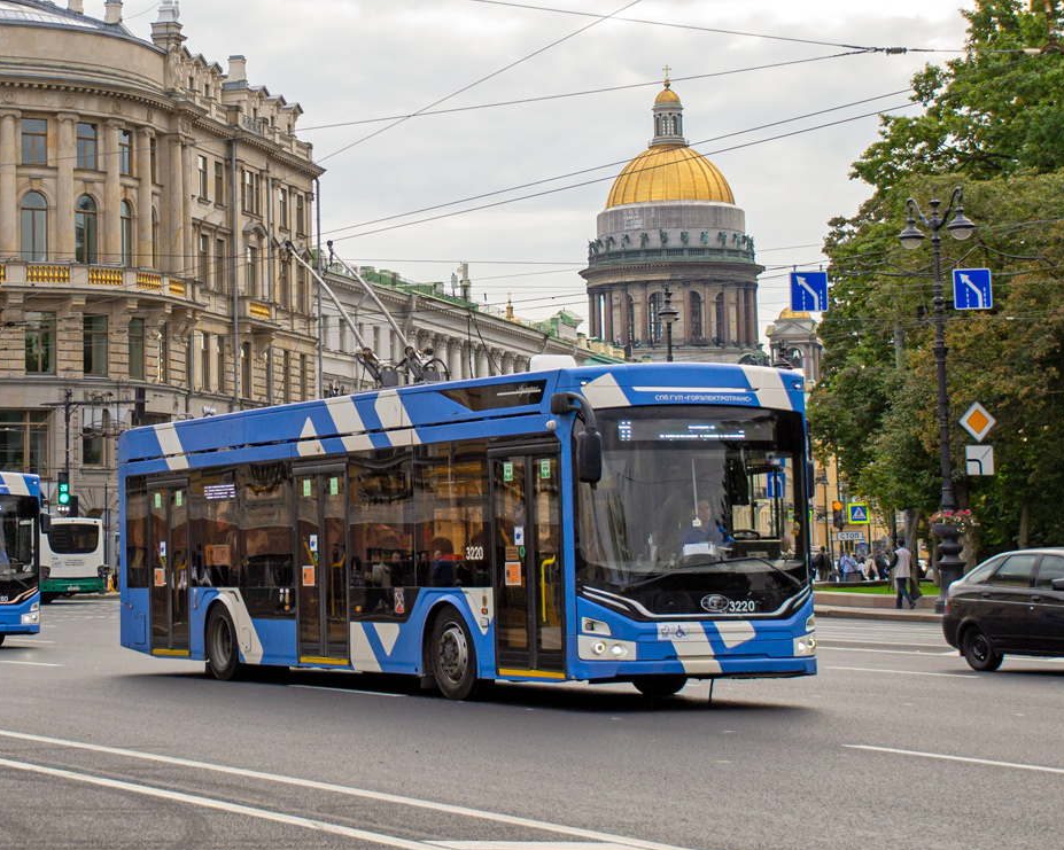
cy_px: 298
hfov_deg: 23.7
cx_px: 265
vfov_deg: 19.2
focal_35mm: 80
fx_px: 2511
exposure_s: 1/500
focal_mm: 35
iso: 400
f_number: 5
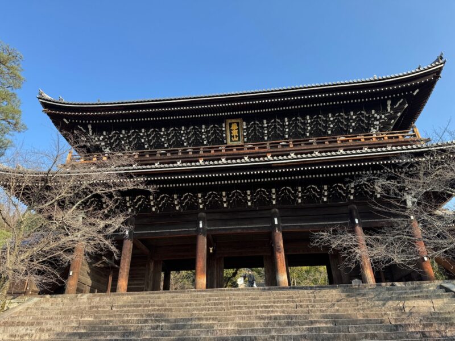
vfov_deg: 56.8
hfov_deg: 71.6
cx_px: 228
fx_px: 315
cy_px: 170
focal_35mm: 24
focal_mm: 6.76
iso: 80
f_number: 1.78
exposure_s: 1/1076
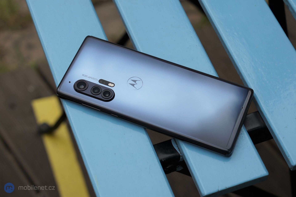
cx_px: 148
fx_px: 526
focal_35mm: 64
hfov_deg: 31.4
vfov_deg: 21.2
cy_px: 98
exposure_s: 1/200
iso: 160
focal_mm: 64
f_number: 6.3
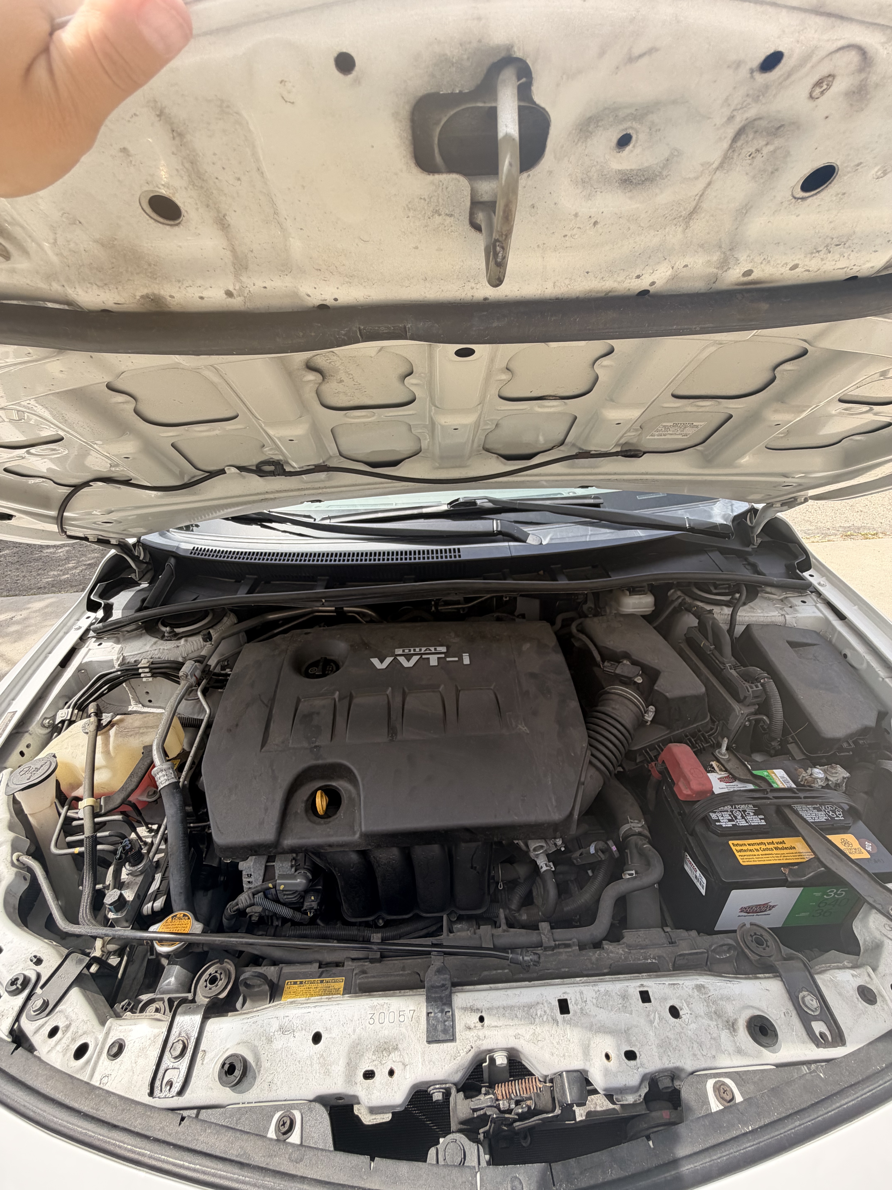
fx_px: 481
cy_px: 595
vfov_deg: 102.1
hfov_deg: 85.7
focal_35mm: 14
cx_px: 446
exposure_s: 1/502
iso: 50
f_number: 2.2
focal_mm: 2.22
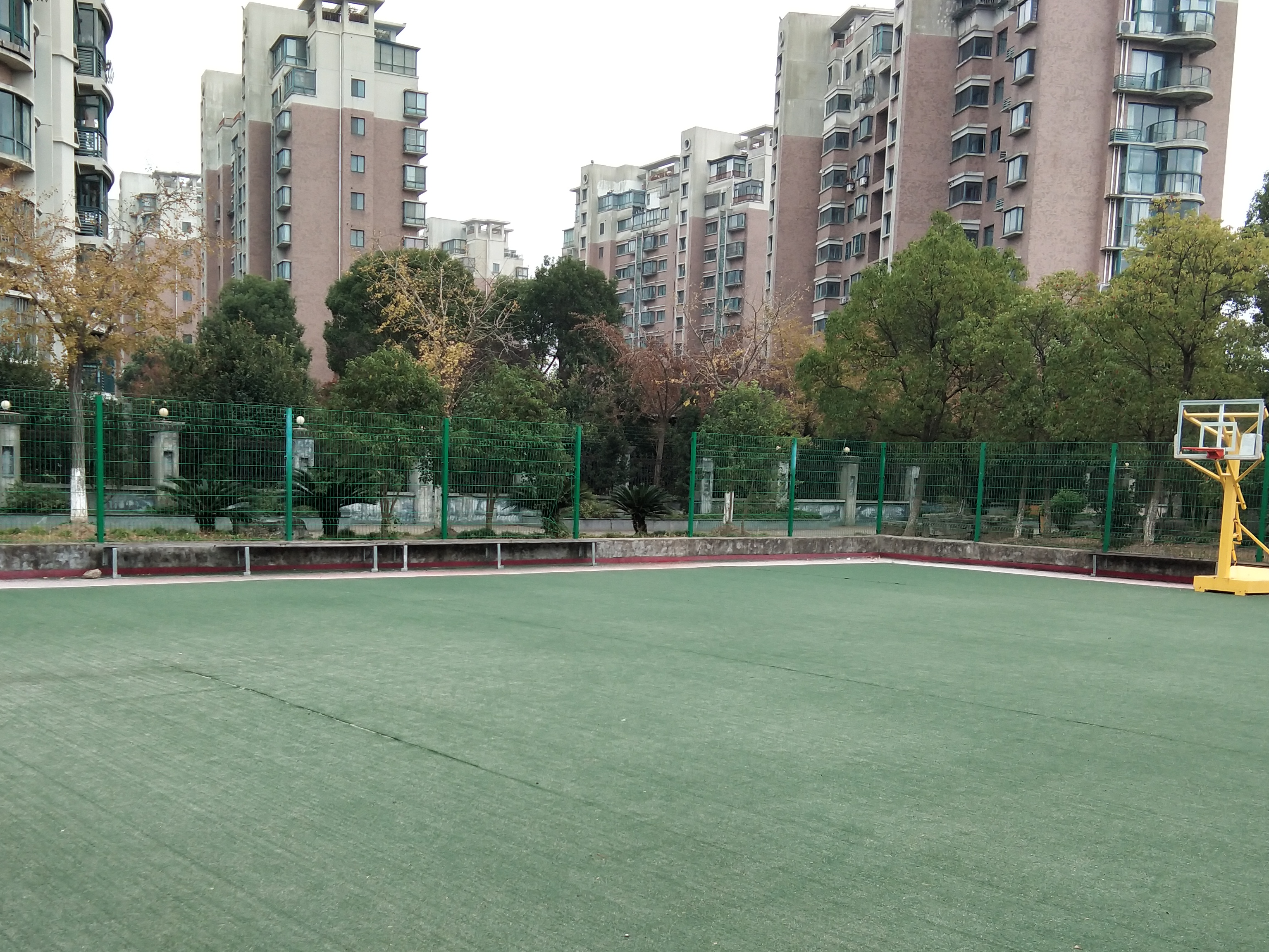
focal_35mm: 42
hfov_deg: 44.8
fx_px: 1540
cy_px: 627
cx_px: 617
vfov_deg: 34.1
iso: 50
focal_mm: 3.69
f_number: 2.2
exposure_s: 1/153
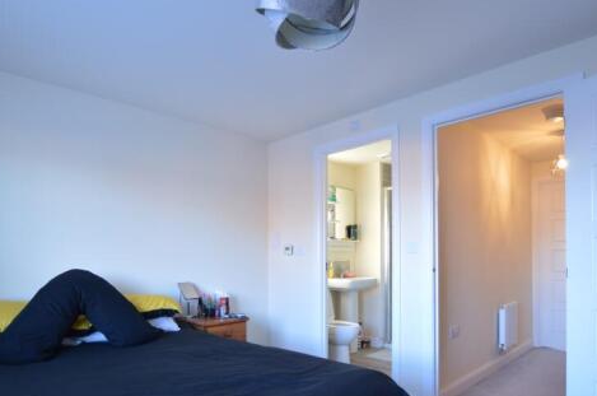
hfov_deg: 81.2
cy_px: 255
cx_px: 275
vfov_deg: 58.3
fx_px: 348
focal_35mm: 21
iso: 100
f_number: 4
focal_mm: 10
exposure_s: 1/5
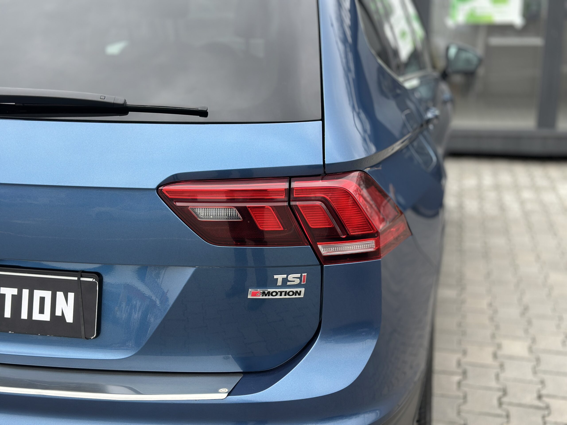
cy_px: 212
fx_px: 786
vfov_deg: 30.3
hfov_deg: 39.7
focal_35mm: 48
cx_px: 284
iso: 80
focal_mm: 6.86
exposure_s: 1/830
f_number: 1.78
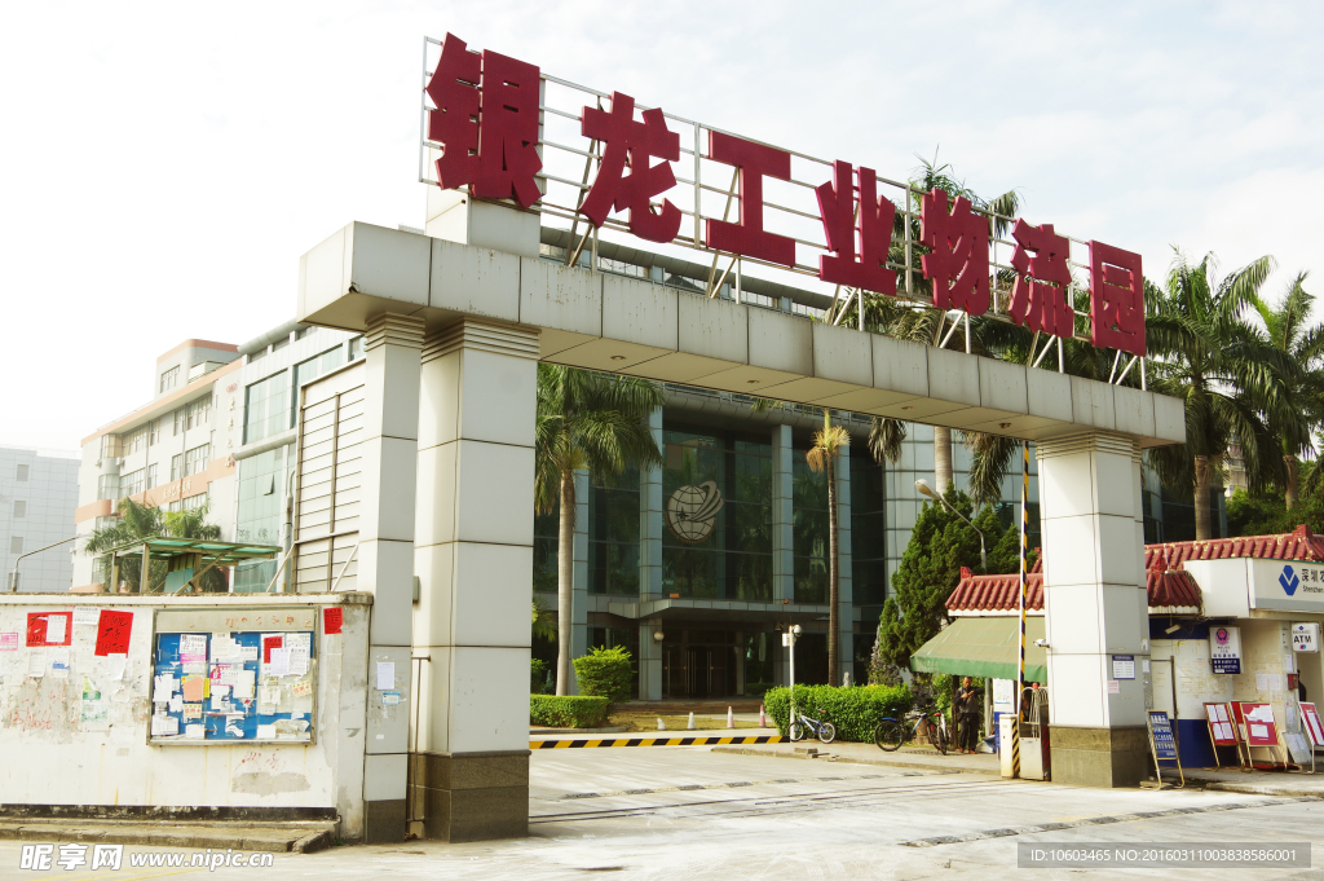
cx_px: 662
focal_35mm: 36
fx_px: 1323
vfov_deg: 36.8
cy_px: 440
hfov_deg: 53.2
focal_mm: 24
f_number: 8
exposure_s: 1/125
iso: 100
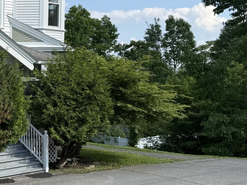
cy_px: 89
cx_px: -24
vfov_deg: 21.6
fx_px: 485
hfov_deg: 26.4
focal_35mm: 68
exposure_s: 1/3425
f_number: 1.78
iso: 80
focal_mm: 6.76
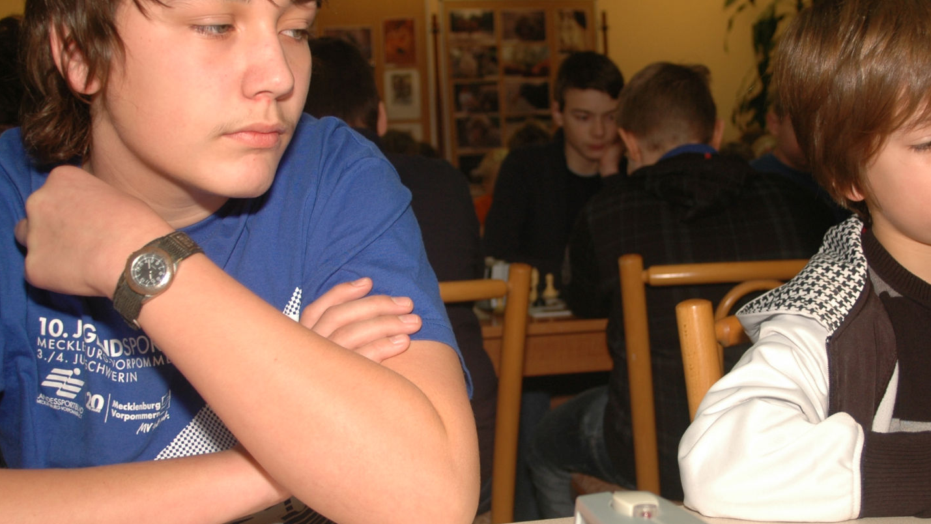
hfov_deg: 38.4
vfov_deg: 22.2
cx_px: 554
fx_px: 1333
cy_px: 287
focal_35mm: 54
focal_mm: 24
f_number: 4
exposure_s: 1/60
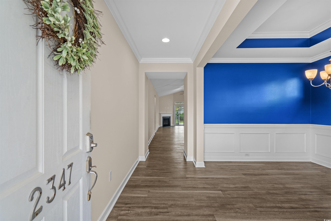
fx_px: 147
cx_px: 166
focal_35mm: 16
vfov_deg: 73.7
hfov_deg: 96.7
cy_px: 110
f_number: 8
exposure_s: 1/15
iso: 640
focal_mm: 16
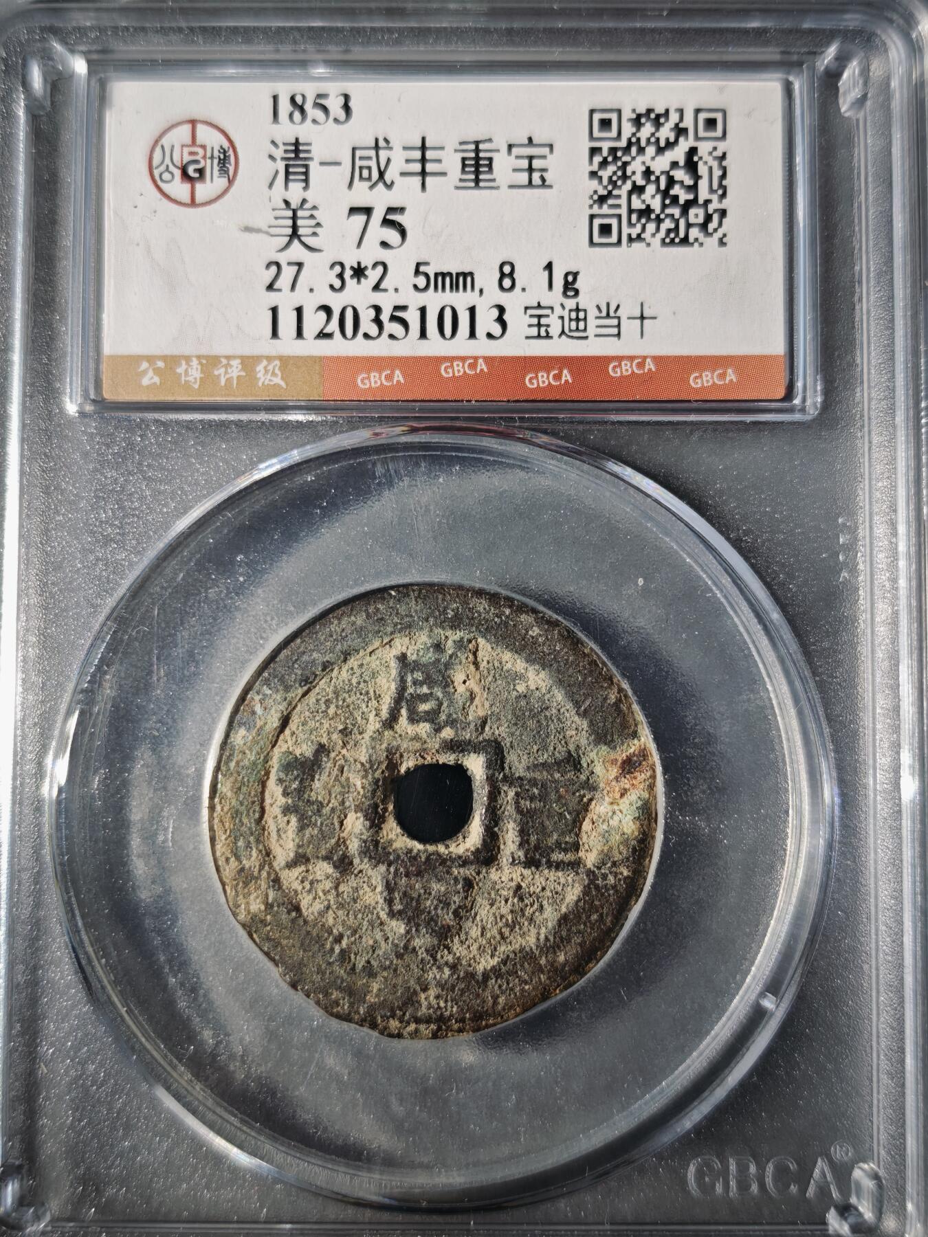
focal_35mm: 50
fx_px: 1787
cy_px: 618
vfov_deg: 38.2
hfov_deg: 29.1
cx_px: 464
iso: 64
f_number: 1.63
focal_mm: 5.85
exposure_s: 1/100
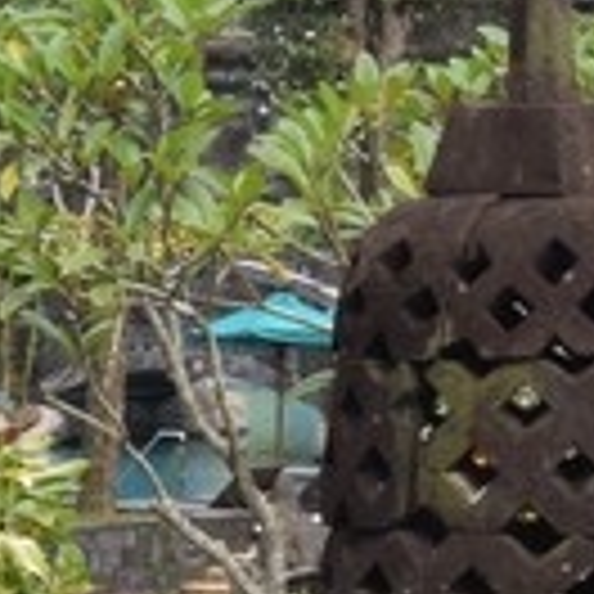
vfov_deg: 6.2
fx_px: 5475
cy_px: 652
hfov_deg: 6.2
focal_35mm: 282
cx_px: 27
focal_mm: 26
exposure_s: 1/250
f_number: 8
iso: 400
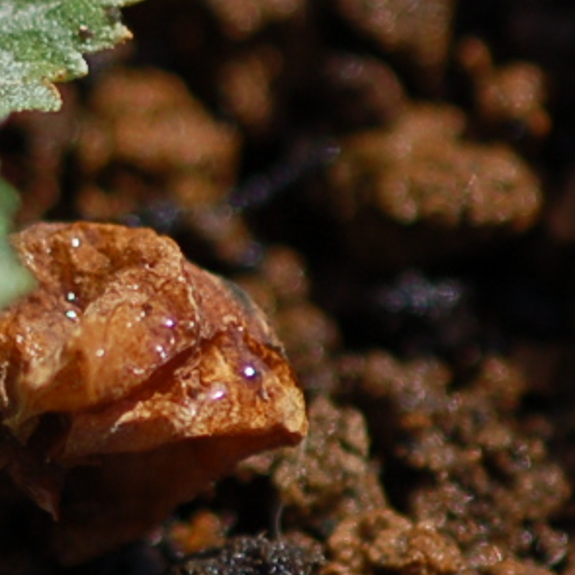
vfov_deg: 2.6
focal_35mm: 684
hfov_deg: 2.6
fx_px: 12858
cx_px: -573
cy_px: -39
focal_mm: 105
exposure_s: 1/3200
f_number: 3.5
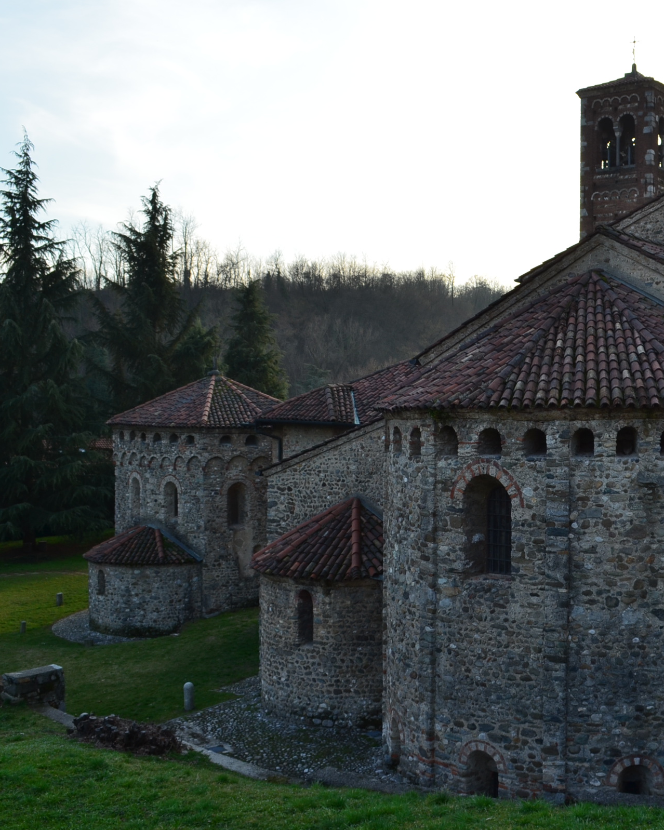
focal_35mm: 39
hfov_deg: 37.0
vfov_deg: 46.8
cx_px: 522
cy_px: 422
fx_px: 958
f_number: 10
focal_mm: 18
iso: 200
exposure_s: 1/80
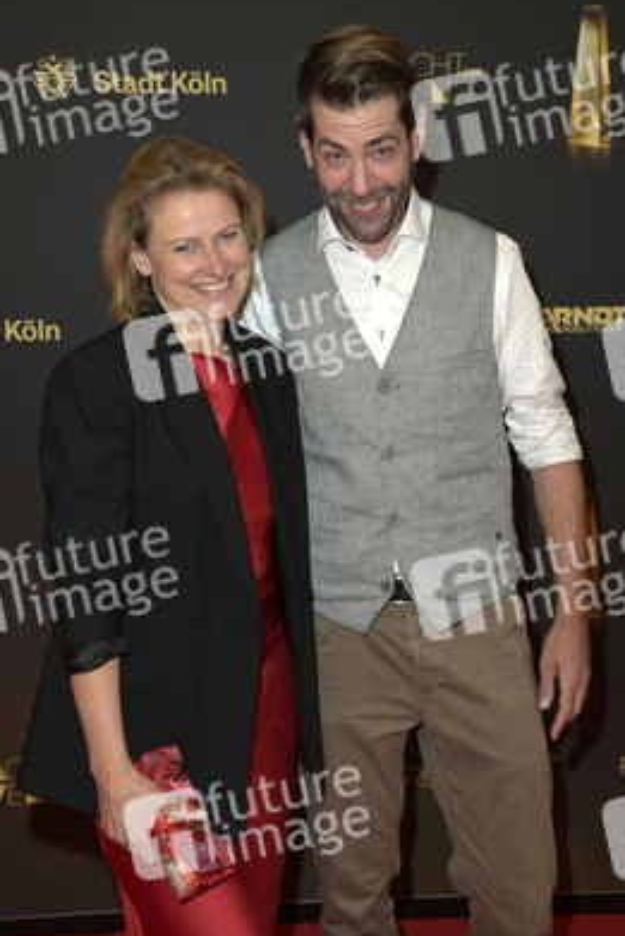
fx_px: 1171
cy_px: 464
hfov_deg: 29.9
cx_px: 316
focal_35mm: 45
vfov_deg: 43.6
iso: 1250
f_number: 5
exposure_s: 1/250
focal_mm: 44
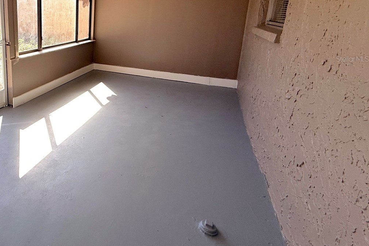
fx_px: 236
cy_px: 59
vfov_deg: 52.4
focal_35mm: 23
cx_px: 79
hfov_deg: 69.4
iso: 50
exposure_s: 1/363
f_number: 2.2
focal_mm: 2.22
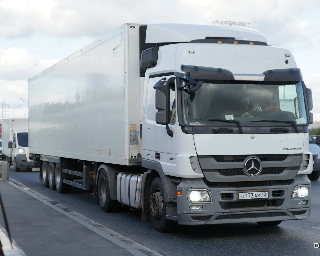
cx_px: 176
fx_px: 540
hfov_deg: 33.0
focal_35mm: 57
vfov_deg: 26.7
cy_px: 128
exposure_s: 1/1000
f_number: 2.8
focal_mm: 50
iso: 200
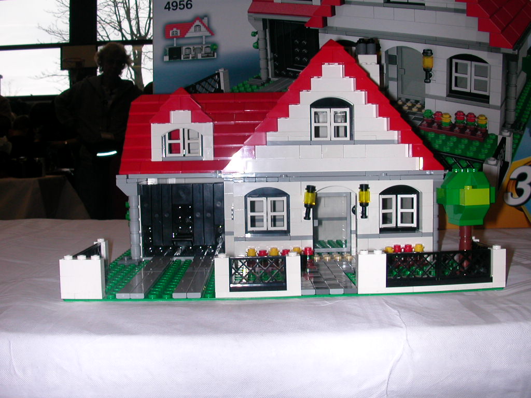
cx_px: 266
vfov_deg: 38.7
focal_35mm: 37
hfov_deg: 50.1
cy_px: 199
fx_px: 568
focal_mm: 5.6
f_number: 4.5
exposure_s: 1/59.9
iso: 100
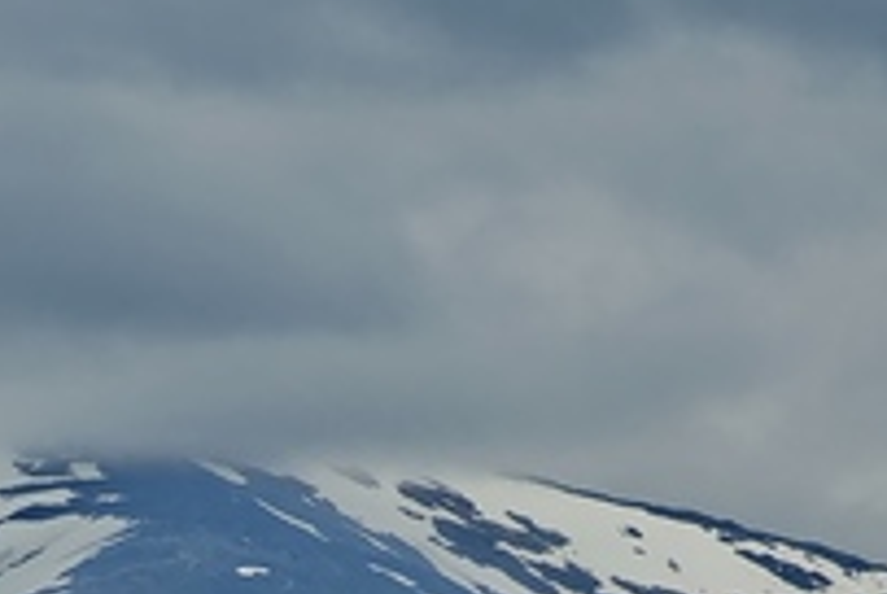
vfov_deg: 1.1
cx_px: -74
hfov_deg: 1.6
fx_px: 31065
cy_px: 1053
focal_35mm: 1259
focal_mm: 200
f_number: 8
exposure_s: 1/400
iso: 100
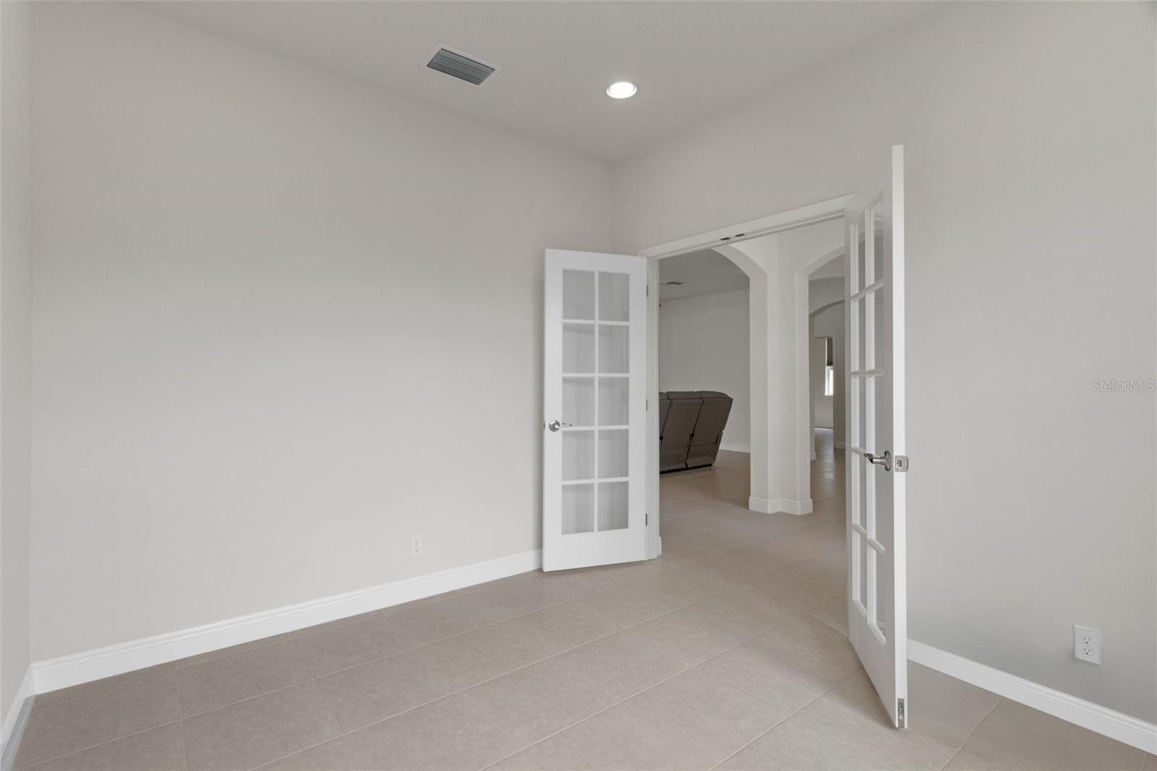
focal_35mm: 16
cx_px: 578
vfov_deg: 72.0
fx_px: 530
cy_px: 386
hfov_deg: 95.0
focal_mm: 11
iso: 320
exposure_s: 1/6
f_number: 8
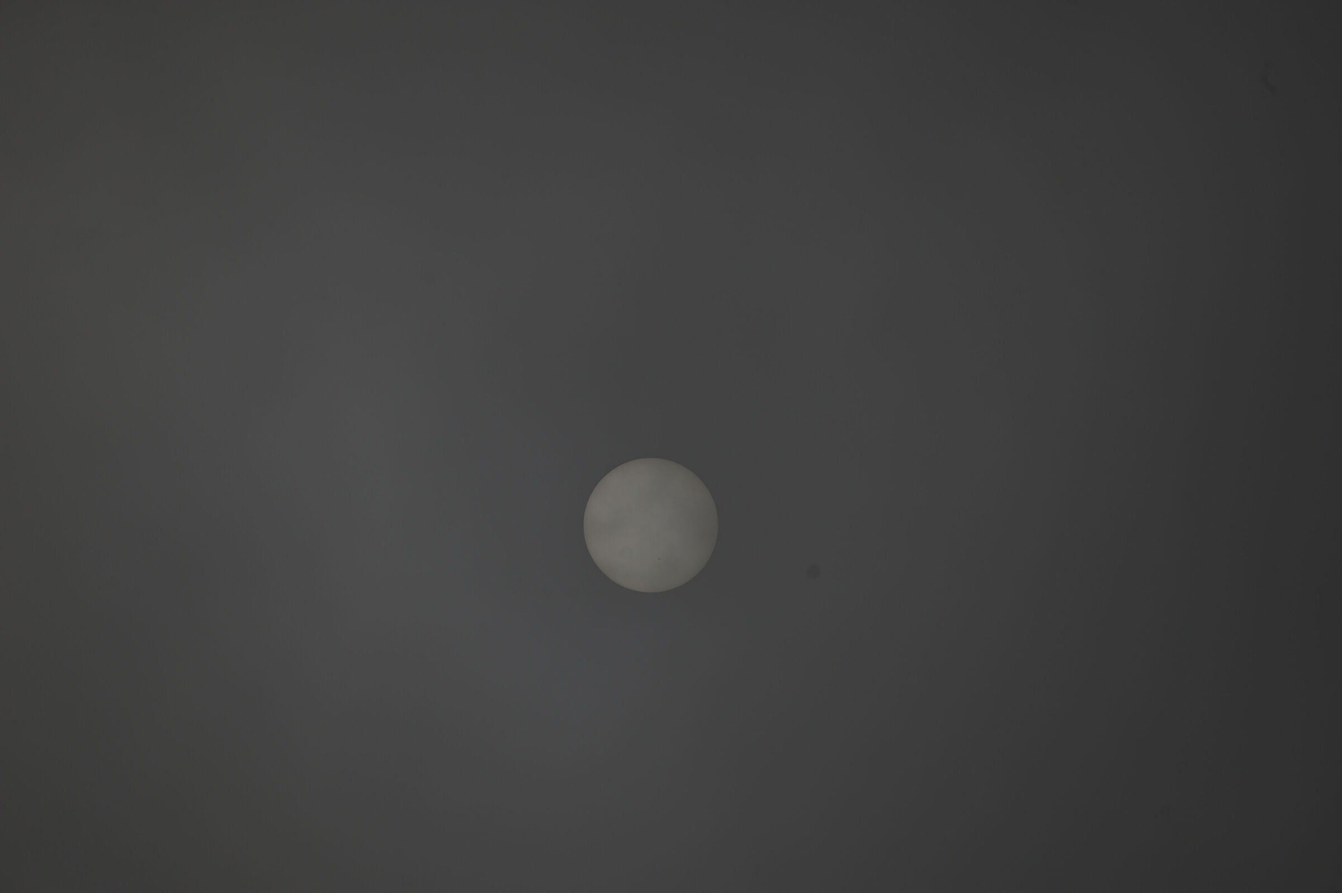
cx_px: 671
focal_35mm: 400
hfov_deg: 5.2
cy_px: 446
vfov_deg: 3.4
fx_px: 14901
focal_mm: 400
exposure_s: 1/1000
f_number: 7.1
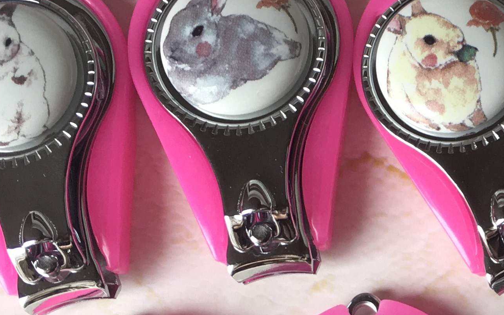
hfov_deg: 20.3
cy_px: 276
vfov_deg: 13.5
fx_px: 1319
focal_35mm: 96
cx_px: 600
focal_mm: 4.15
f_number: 2.2
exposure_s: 1/120
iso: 32
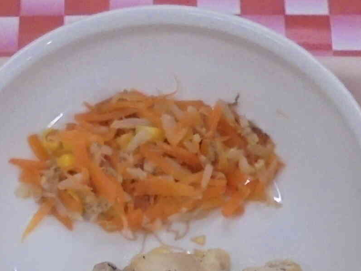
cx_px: 159
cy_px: 420
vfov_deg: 15.8
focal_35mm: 85
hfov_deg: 23.0
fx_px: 887
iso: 500
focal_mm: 4.6
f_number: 3.5
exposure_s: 1/125
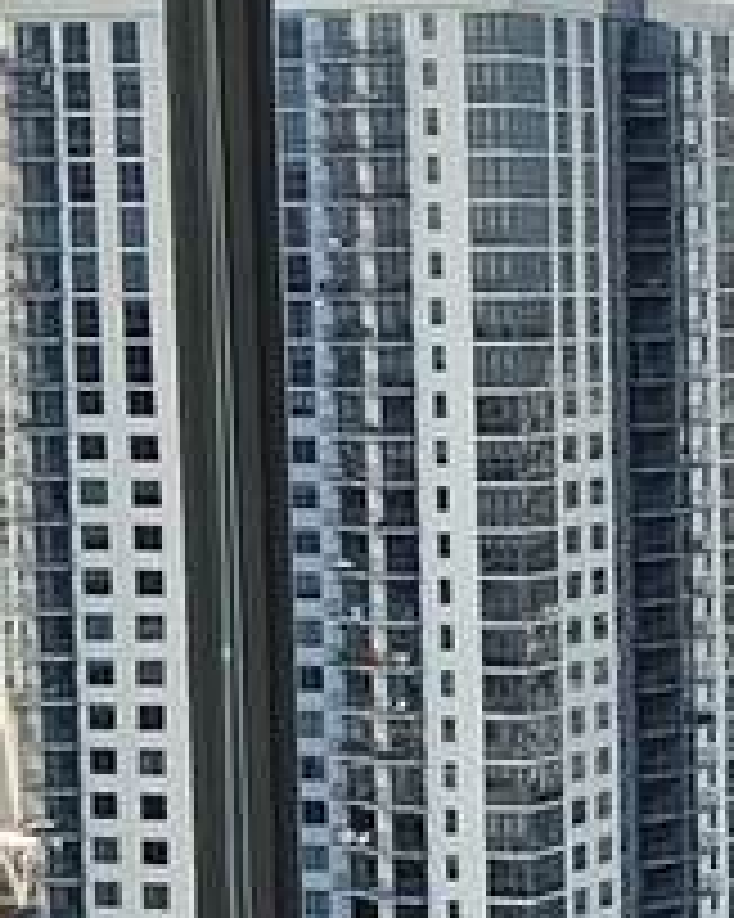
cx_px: 1171
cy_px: 598
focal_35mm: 141
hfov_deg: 10.5
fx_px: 3832
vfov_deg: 13.7
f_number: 1.8
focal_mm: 5.4
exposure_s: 1/748
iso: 25
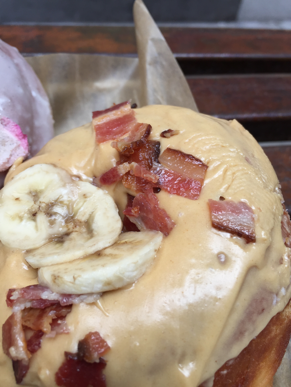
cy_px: 194
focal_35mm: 29
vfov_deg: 61.7
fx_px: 325
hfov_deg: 48.2
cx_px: 146
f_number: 2.2
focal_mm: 4.15
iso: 32
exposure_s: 1/321
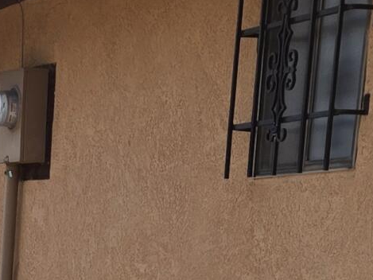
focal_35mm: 147
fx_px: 1584
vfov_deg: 9.0
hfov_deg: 13.0
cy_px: 698
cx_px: -89
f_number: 1.8
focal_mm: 5.4
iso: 25
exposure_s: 1/2192
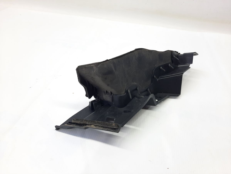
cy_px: 87
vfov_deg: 54.9
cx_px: 116
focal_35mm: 25
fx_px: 167
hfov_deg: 69.4
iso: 80
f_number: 2
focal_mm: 4.6
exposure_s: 1/50
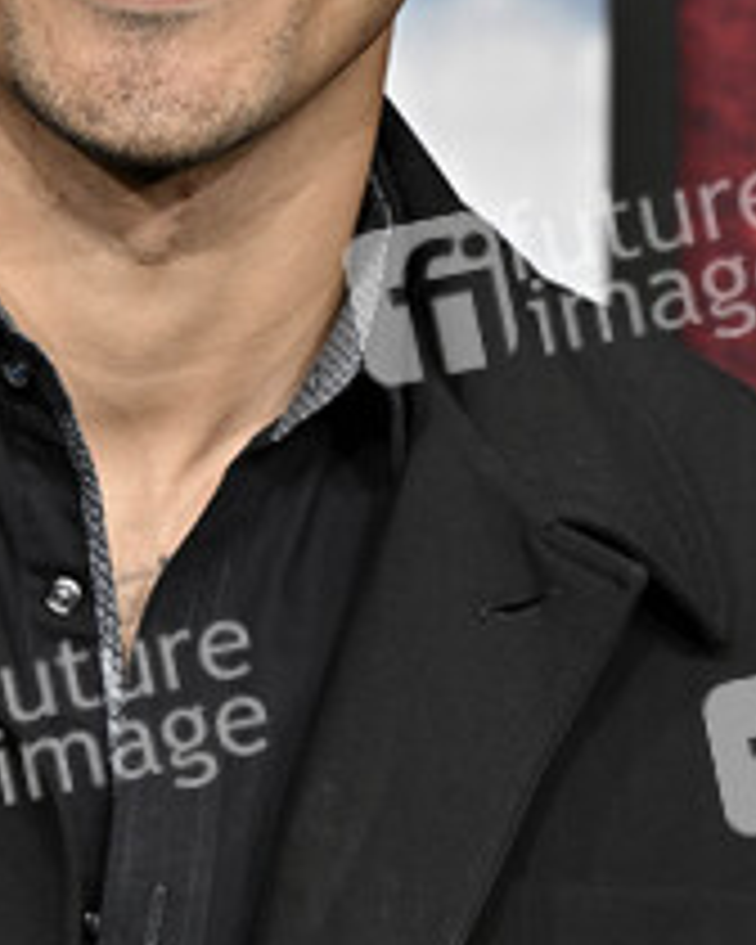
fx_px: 6405
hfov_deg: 6.7
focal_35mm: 229
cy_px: 54
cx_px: 166
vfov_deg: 8.4
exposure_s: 1/400
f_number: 6.3
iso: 320
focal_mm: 128
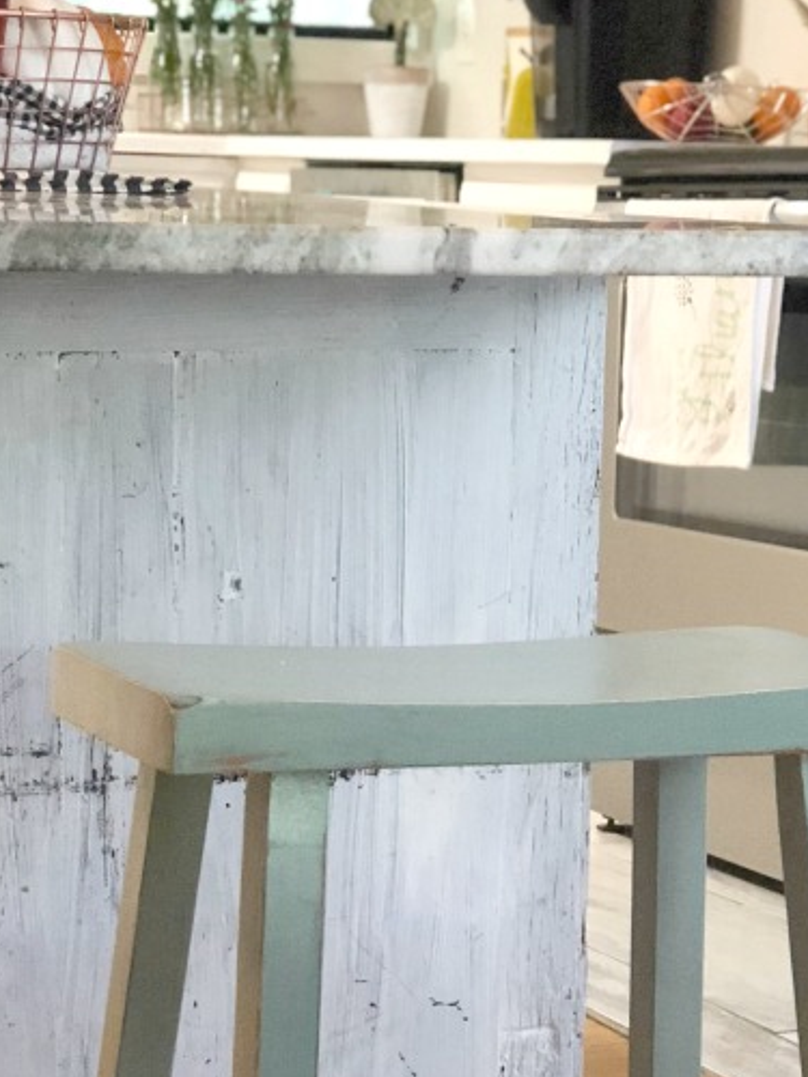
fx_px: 3548
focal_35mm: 114
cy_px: 887
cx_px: 450
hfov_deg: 13.0
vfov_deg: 17.1
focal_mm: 6.6
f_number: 2.8
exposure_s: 1/60
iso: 1000
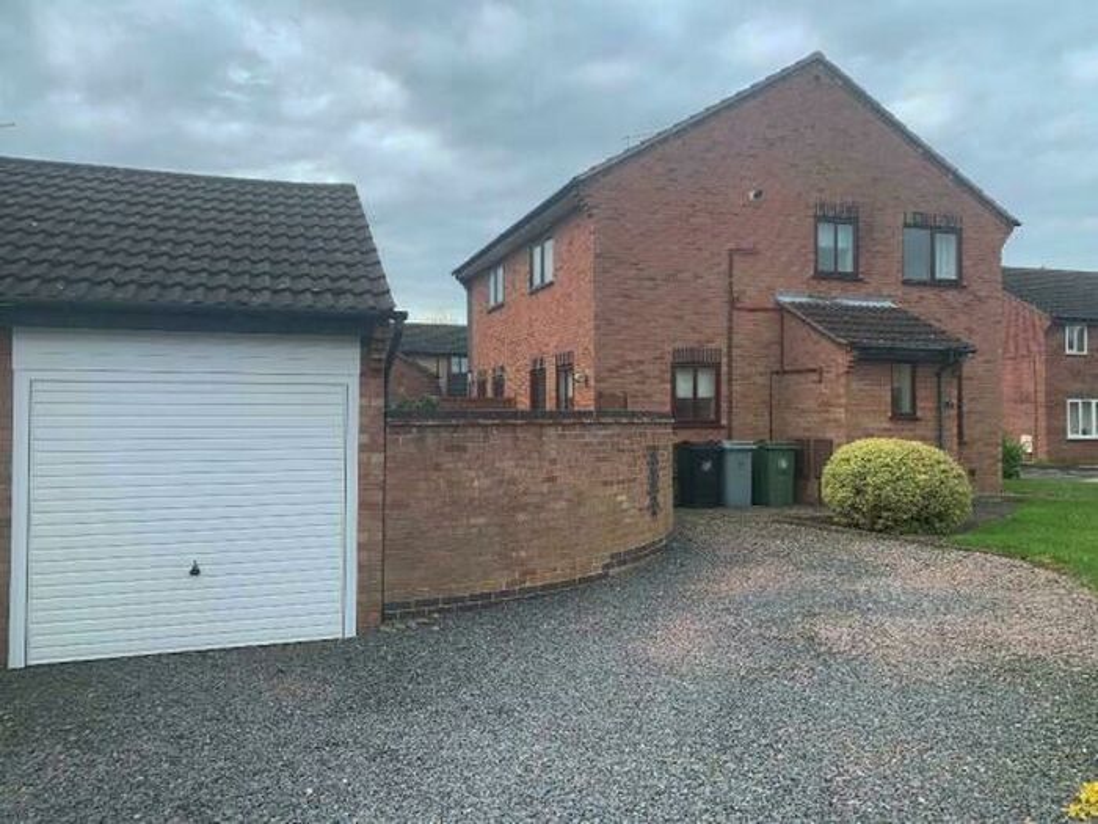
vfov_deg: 53.1
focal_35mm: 26
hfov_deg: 67.3
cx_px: 549
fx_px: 825
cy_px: 412
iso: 25
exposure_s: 1/911
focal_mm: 4.25
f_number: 1.8
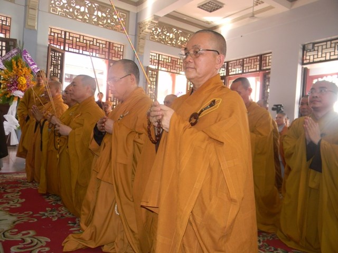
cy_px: 126
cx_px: 169
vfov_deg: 49.7
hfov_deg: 63.4
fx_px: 273
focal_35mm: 28
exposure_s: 1/26
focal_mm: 5
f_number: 3.5
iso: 200
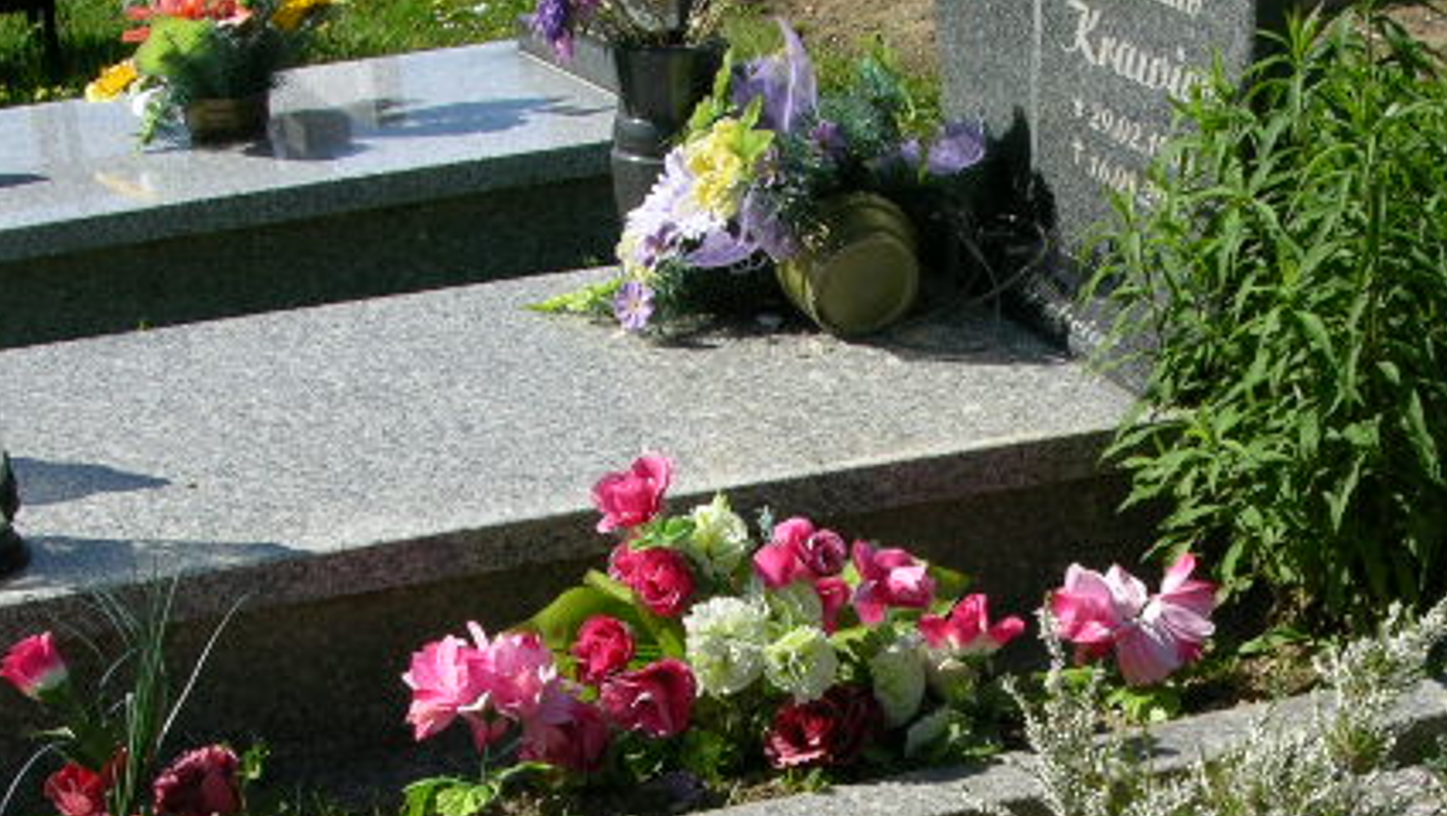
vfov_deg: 13.0
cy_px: 758
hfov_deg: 23.0
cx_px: 983
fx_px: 3532
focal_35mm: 92
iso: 50
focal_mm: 8.9
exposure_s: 1/220
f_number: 6.3
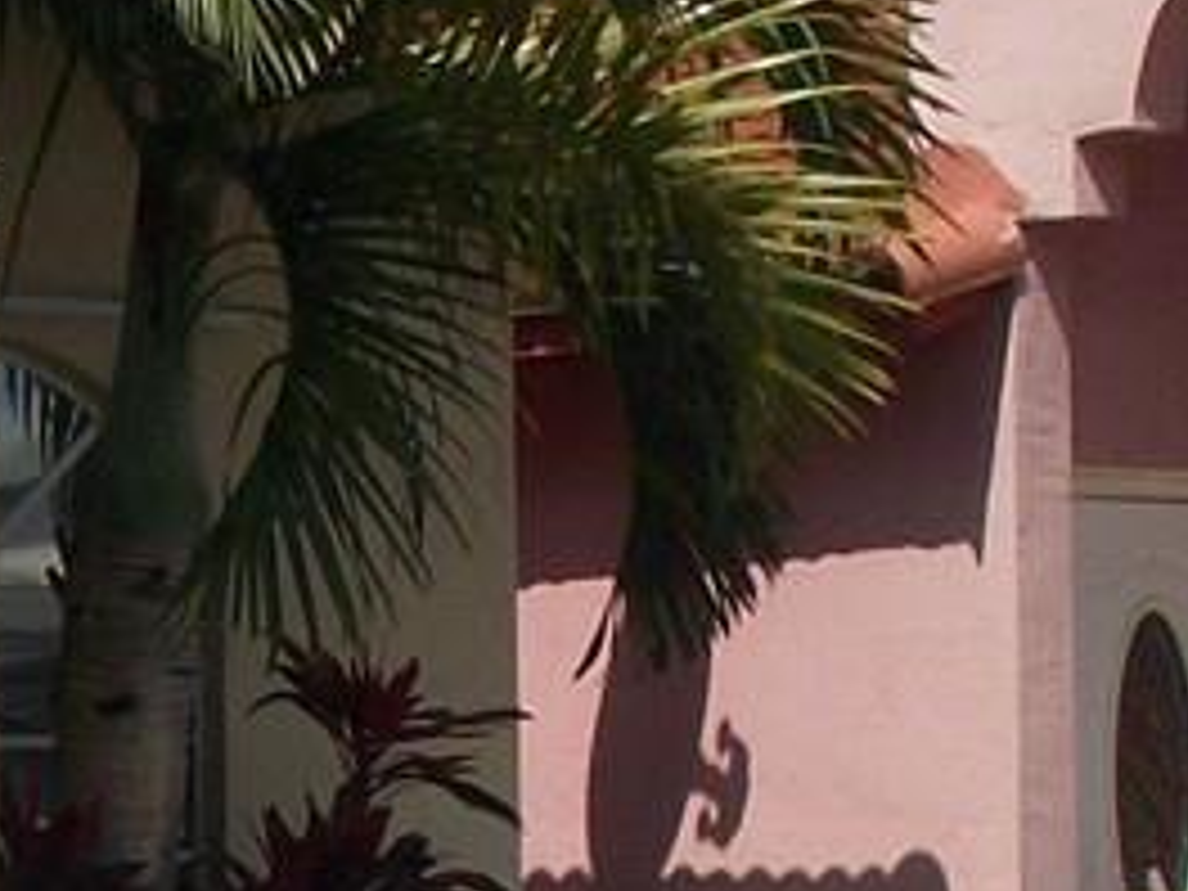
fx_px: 6658
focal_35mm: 194
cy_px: 1053
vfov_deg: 7.6
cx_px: -176
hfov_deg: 10.1
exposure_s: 1/400
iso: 80
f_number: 8.8
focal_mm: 5.7
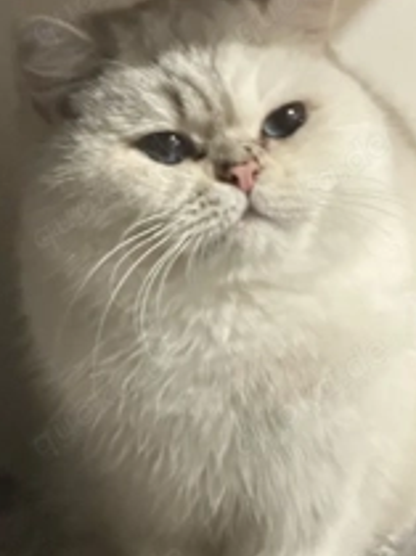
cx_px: 164
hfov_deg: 10.1
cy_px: 220
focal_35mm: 147
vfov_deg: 13.4
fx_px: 2360
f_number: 2.8
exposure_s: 1/20
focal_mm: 9
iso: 2000
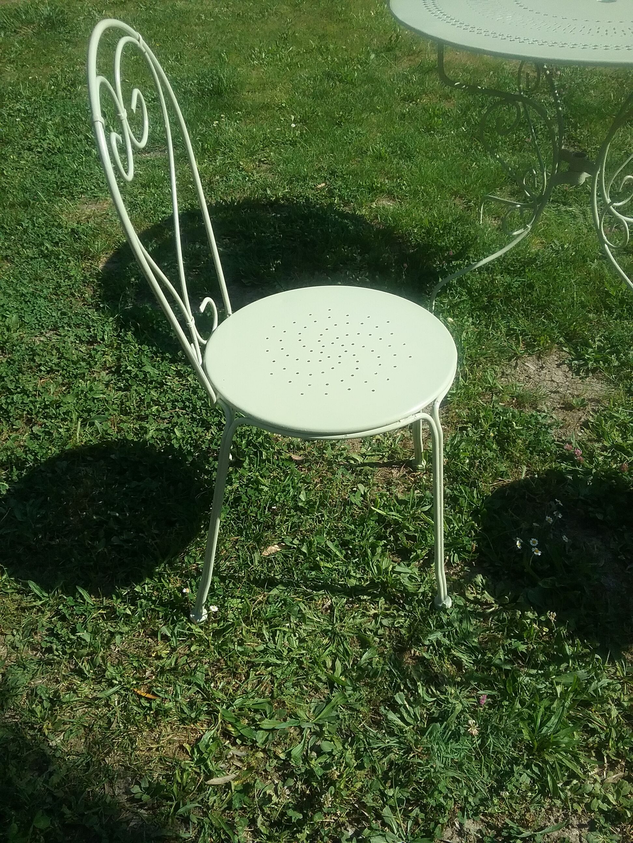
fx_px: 756
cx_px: 316
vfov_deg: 58.4
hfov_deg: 45.4
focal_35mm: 31
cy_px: 422
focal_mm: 3.3
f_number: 2.2
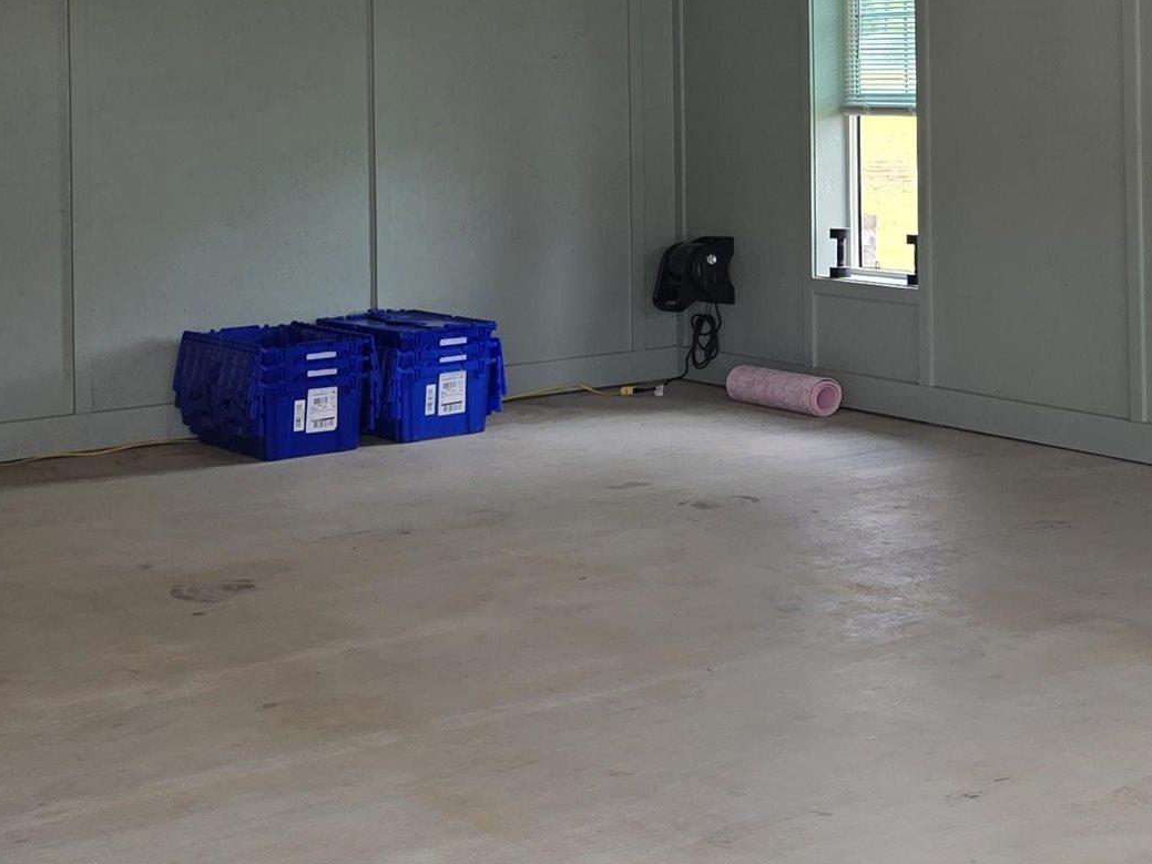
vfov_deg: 20.9
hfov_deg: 27.8
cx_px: 965
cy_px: 14
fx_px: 2263
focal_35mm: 68
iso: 50
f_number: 1.7
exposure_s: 1/180
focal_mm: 6.3
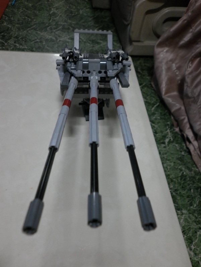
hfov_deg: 49.7
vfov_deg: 63.4
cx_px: 100
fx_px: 217
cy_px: 134
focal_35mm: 28
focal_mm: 5
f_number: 2.8
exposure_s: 1/15
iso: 200
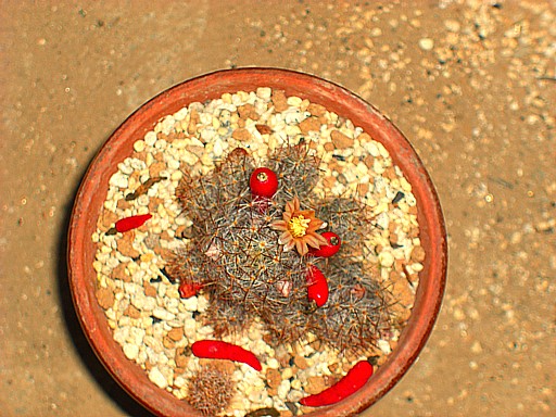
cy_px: 208
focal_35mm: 114
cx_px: 278
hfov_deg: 17.3
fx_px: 1831
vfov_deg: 13.0
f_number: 5.1
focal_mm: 23.7
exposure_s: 1/60
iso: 80
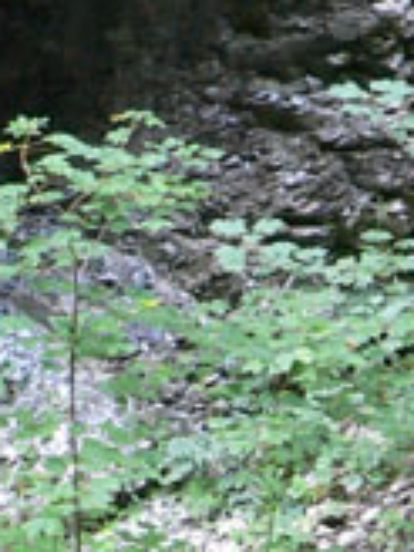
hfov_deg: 10.7
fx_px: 2105
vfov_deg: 14.5
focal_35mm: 132
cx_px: 660
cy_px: 646
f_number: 2.8
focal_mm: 6
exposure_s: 1/13
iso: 200
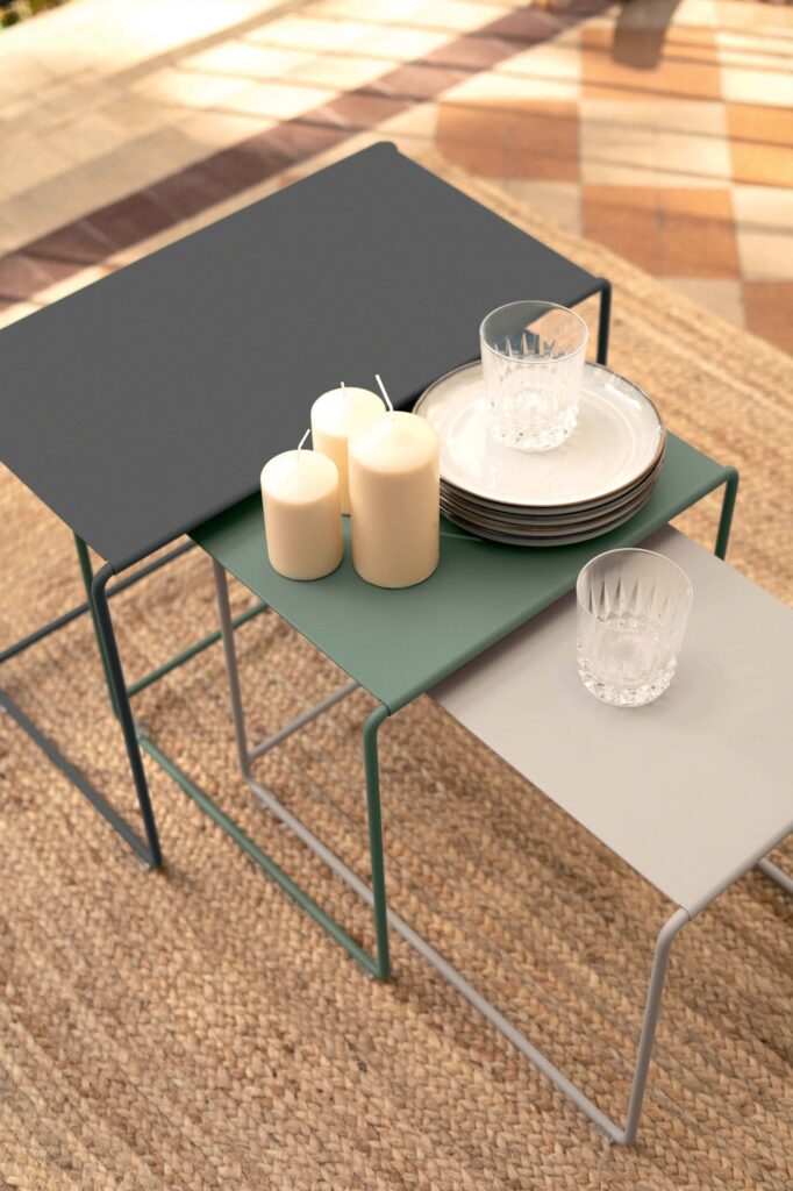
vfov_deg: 39.6
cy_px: 596
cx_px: 396
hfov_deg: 27.0
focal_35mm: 50
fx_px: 1653
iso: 400
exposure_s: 1/1000
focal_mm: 50
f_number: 3.2
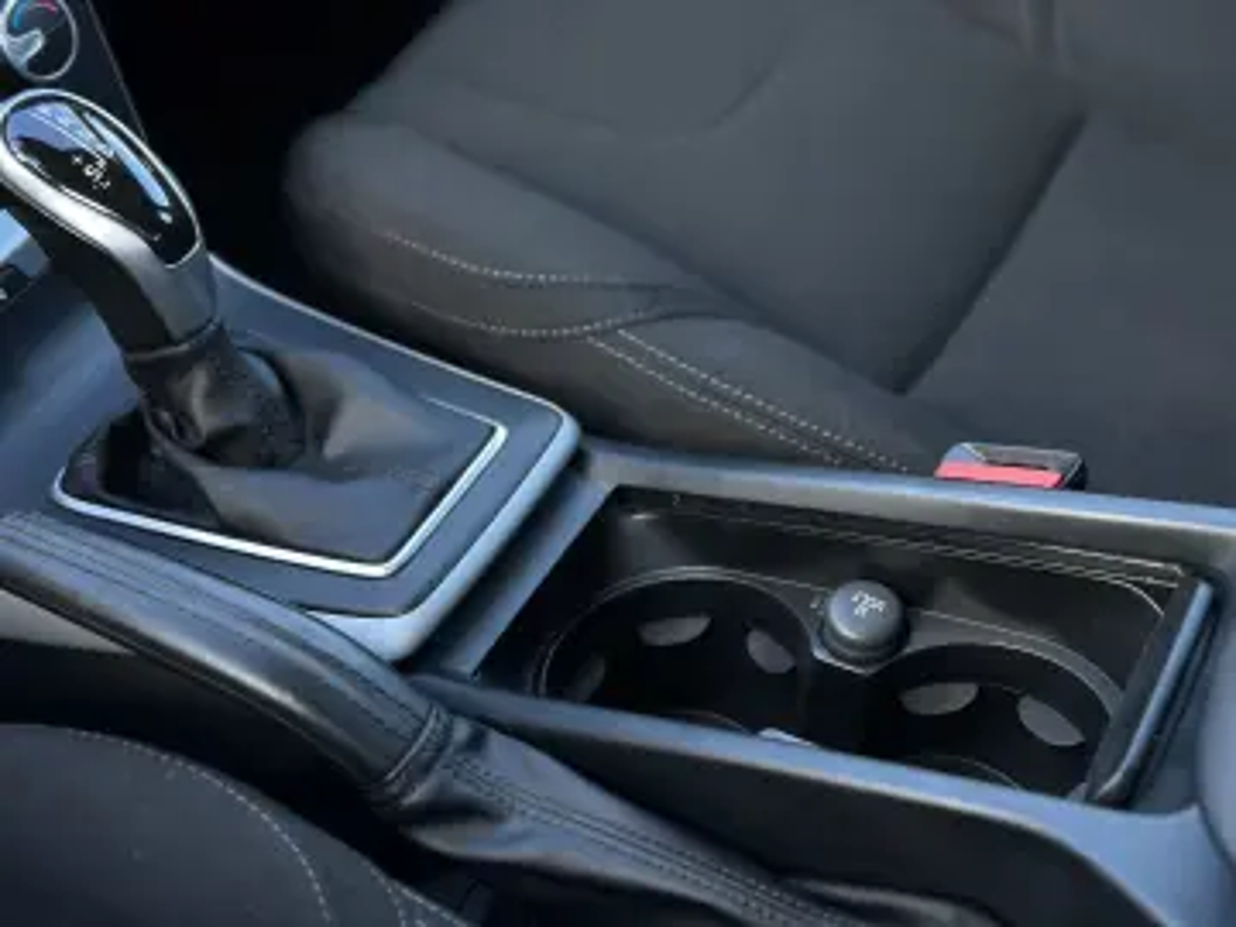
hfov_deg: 39.7
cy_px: 464
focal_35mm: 48
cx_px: 618
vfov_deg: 30.3
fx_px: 1714
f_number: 1.78
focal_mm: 6.86
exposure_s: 1/66
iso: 125
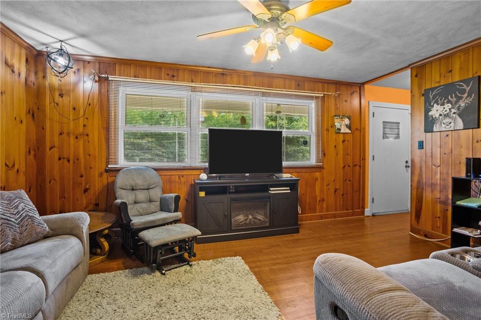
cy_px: 160
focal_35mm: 17
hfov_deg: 93.3
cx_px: 240
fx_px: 227
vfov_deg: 70.3
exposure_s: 1
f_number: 8
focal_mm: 17
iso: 320
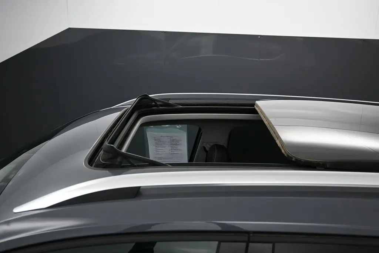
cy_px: 126
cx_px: 190
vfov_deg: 35.5
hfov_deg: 51.3
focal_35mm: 38
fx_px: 395
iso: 320
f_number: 4.2
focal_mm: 25
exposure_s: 1/250
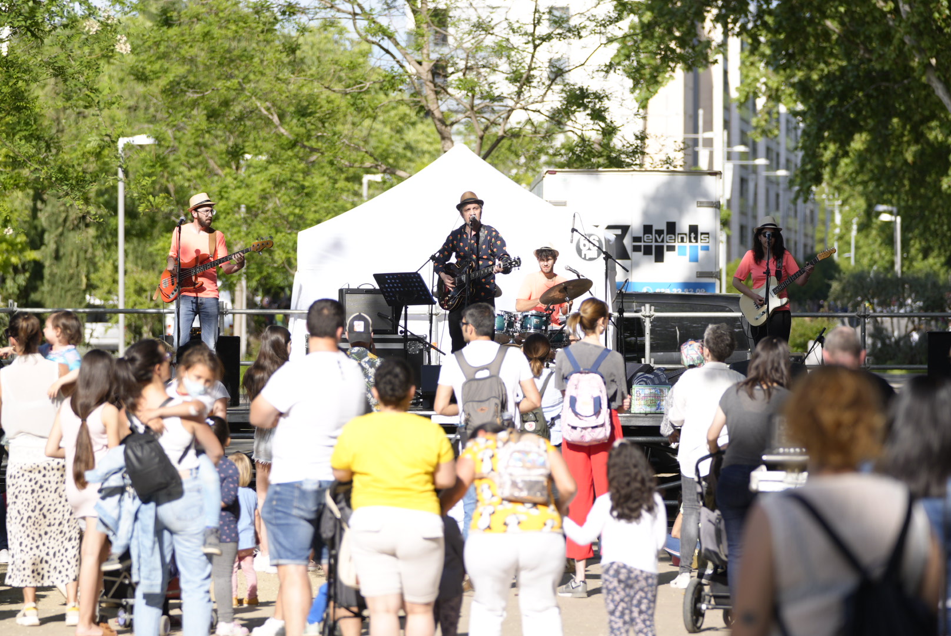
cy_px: 318
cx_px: 476
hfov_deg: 11.7
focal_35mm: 175
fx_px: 4626
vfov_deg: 7.9
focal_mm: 117
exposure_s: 1/1000
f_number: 2.8
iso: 100
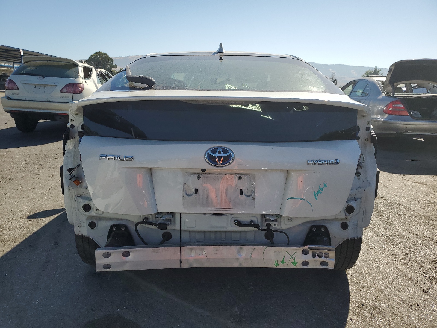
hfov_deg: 67.3
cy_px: 164
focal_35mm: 26
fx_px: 328
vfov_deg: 53.1
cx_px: 218
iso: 50
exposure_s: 1/5000
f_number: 1.5
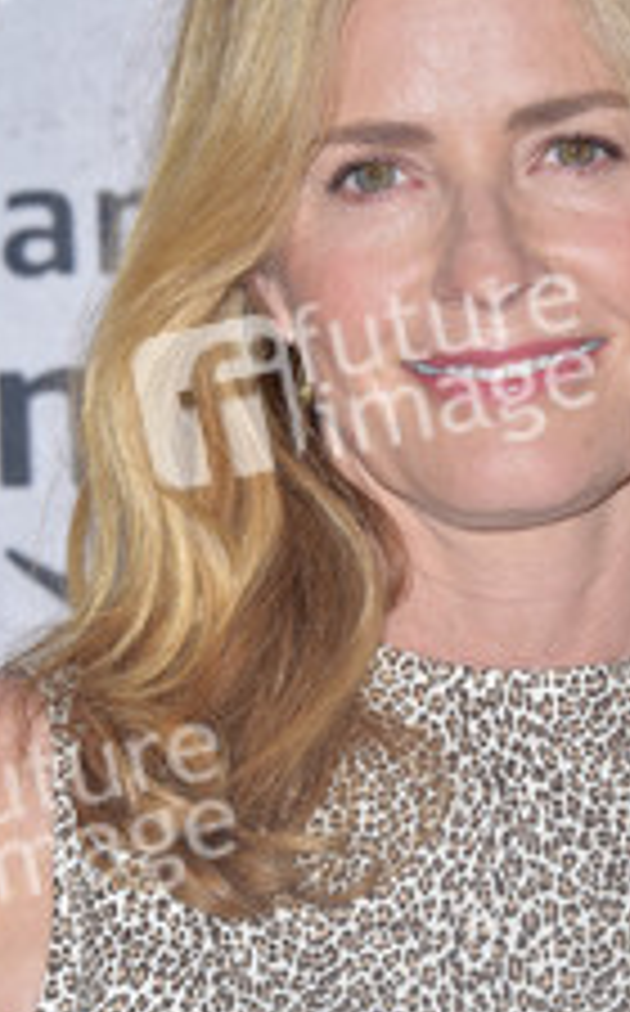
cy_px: 607
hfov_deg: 5.3
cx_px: 497
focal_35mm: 245
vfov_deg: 8.6
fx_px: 6752
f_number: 7.1
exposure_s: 1/250
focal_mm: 135
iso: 400
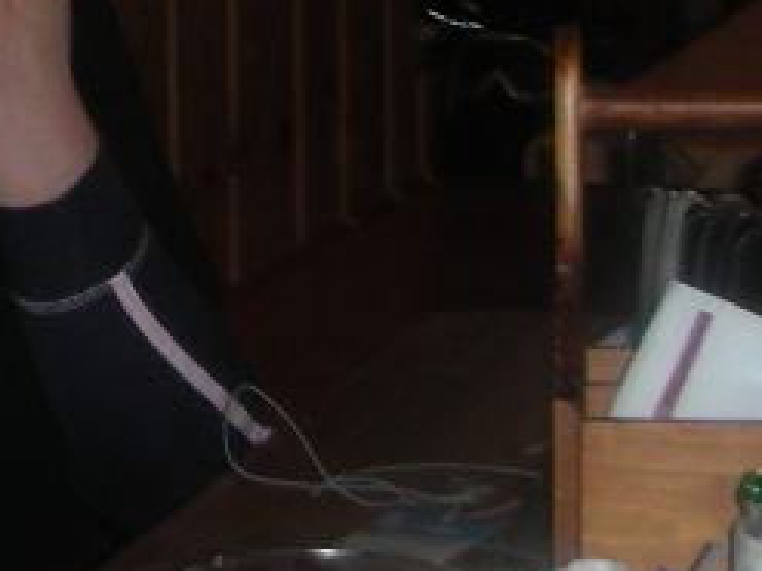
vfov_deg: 10.0
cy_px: -182
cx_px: -518
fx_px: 3190
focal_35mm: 145
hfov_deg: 12.6
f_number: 3
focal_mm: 5.8
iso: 50
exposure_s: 1/60.1
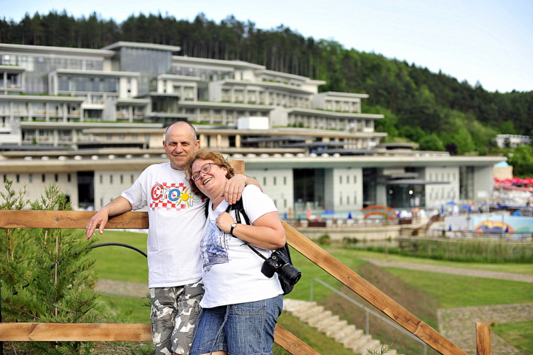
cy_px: 178
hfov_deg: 39.6
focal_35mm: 50
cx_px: 266
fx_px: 740
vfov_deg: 27.0
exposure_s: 1/1600
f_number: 2.8
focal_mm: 50
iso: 400
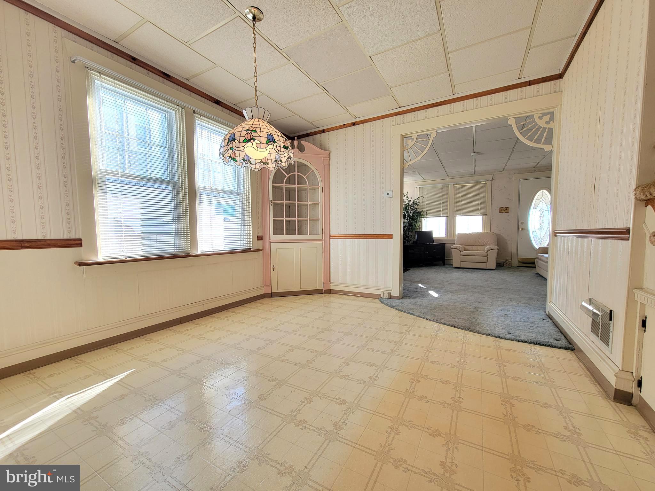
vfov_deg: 89.9
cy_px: 246
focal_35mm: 13
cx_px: 328
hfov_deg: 106.2
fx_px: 246
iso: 80
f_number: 2.2
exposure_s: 1/60
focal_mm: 2.2
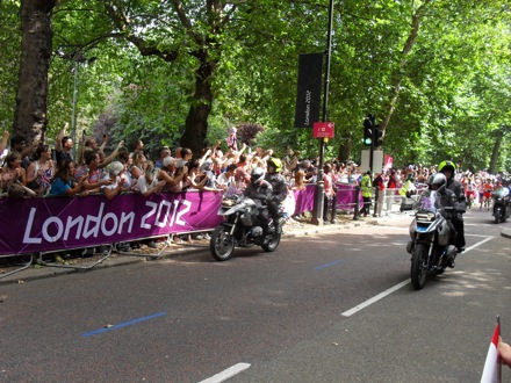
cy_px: 192
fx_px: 517
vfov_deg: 40.7
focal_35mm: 35
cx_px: 256
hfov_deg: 52.6
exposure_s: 1/180
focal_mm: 6.3
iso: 100
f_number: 3.2
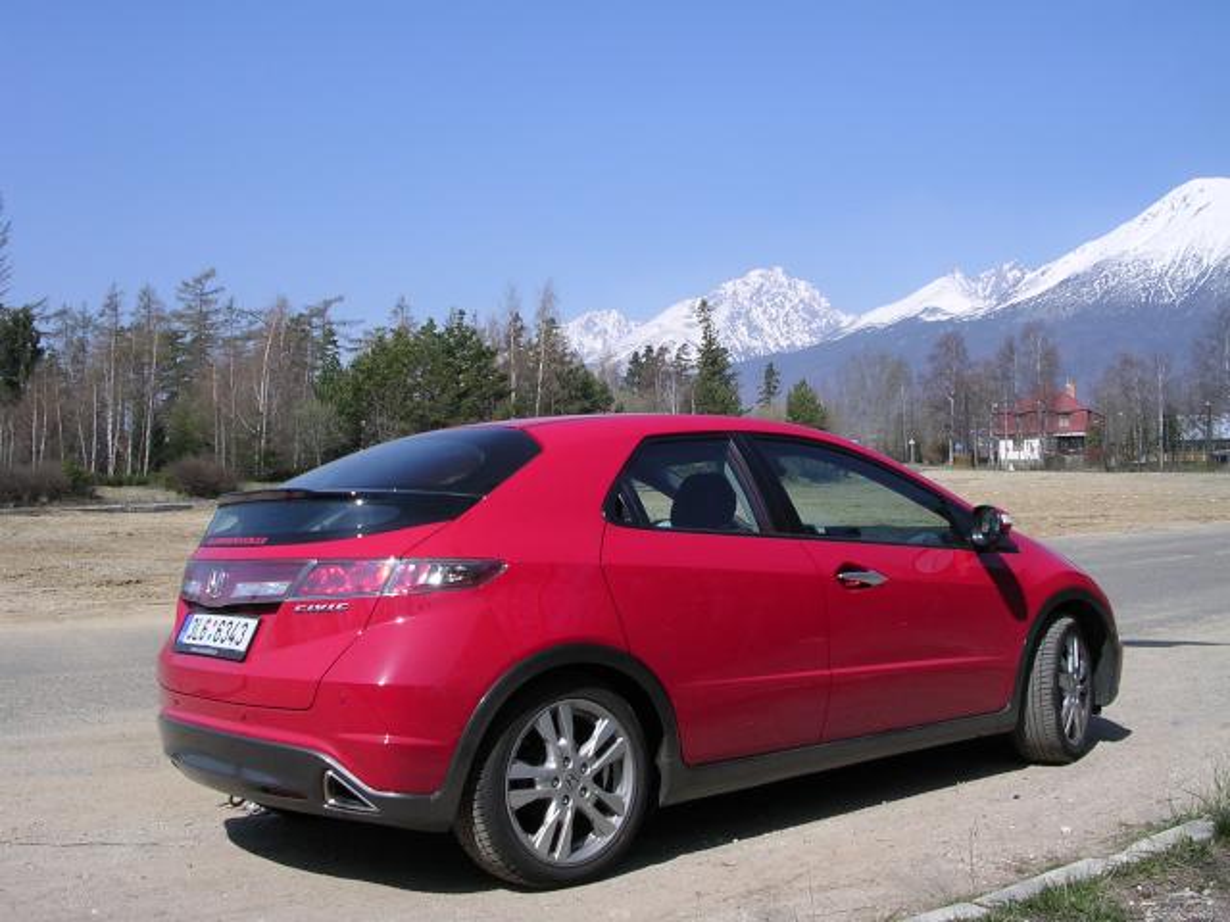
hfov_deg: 49.0
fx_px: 1350
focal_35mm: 38
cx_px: 615
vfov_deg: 37.7
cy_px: 461
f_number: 5.6
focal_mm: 5.8
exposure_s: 1/329
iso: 100
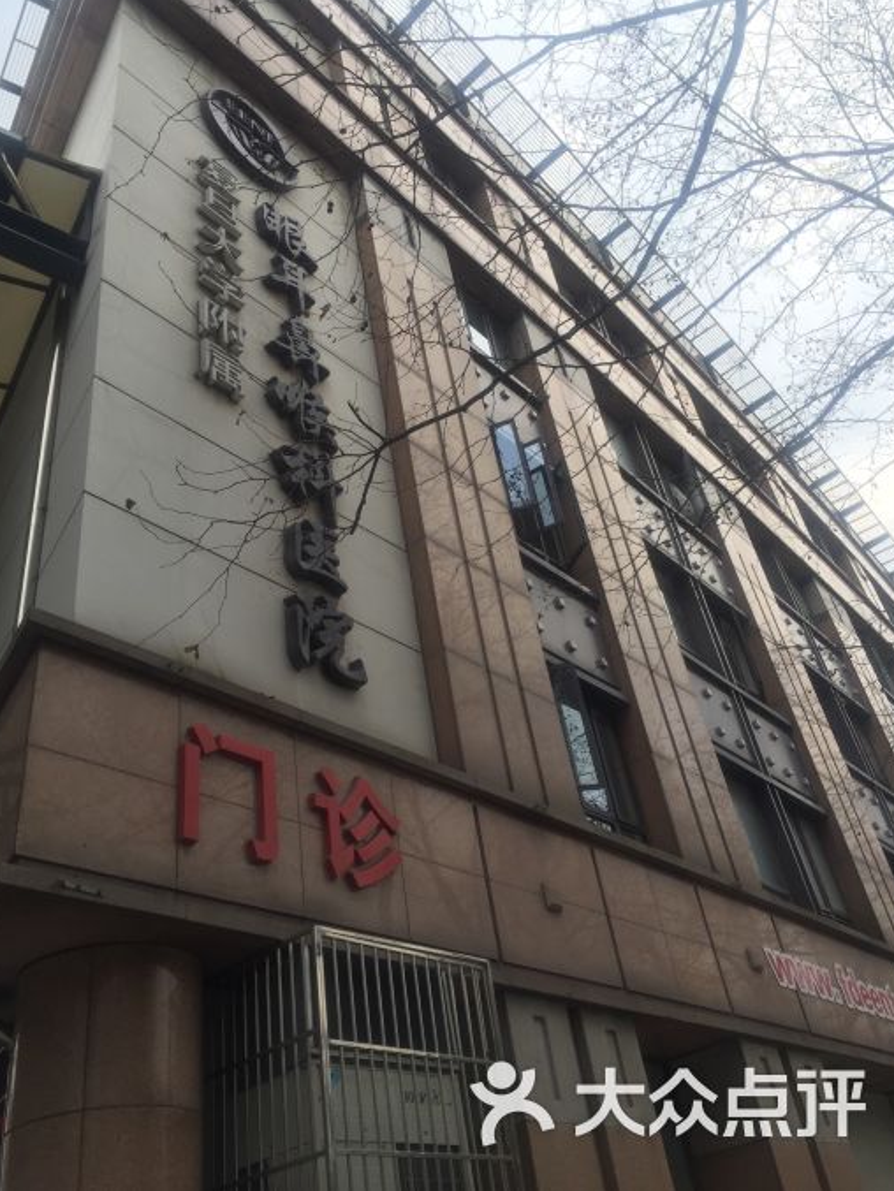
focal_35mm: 30
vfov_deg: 59.9
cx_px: 450
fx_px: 1033
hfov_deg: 46.8
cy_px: 579
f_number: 2.2
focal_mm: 4.15
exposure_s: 1/807
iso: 32
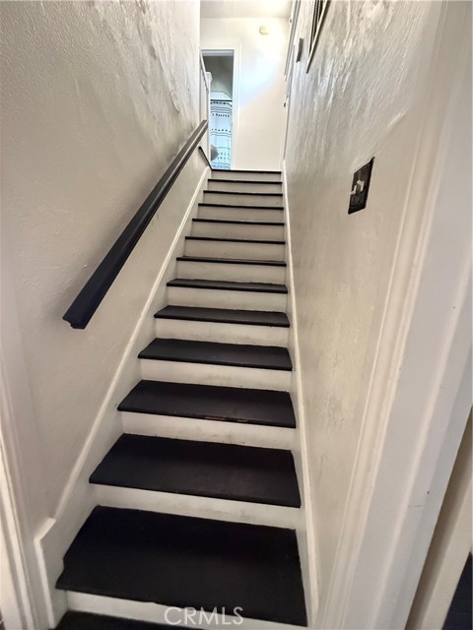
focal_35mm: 14
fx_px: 255
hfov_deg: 85.7
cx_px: 236
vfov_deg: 102.1
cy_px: 315
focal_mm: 2.22
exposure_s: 1/60
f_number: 2.2
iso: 1250
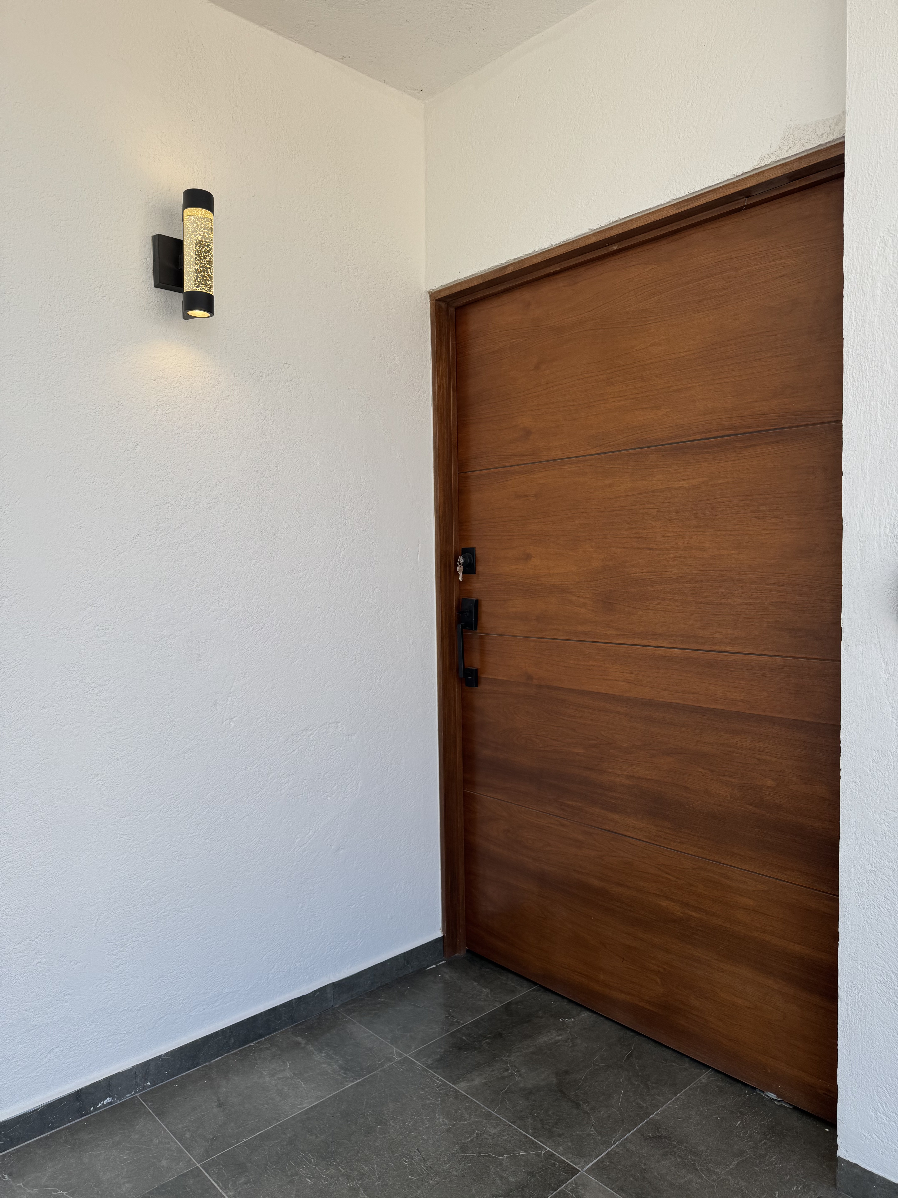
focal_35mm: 24
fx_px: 830
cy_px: 599
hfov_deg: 56.8
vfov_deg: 71.6
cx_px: 449
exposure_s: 1/1059
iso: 80
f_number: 1.78
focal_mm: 6.76
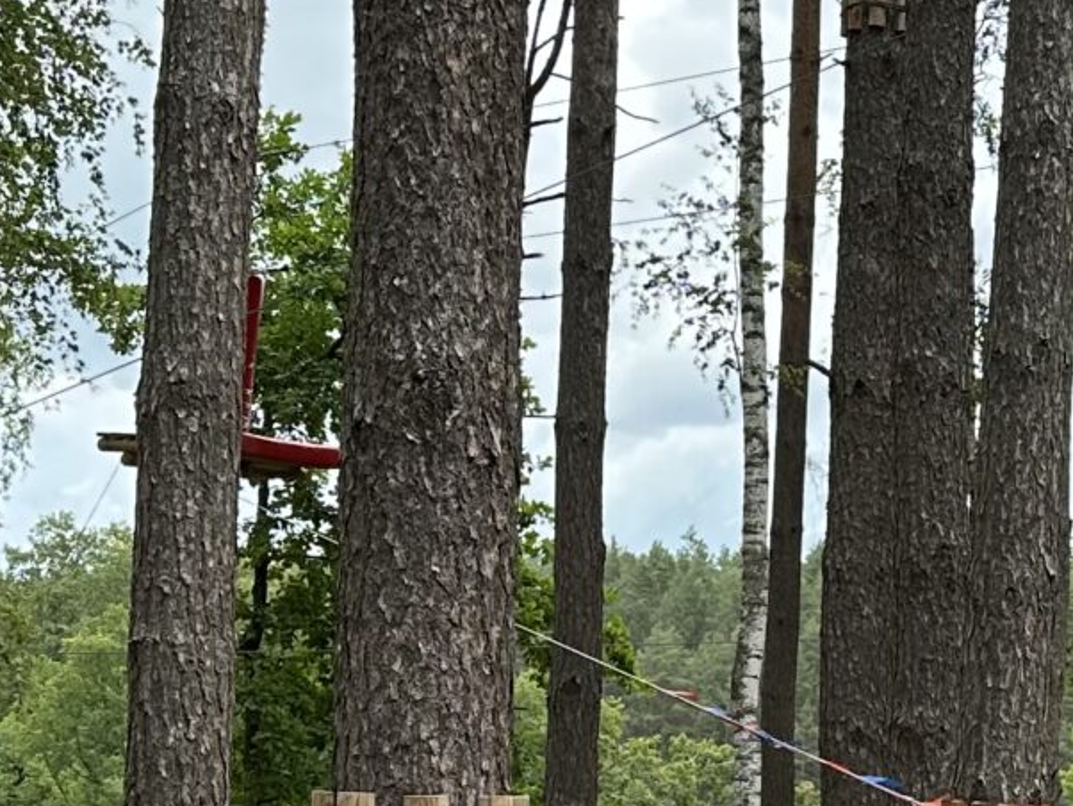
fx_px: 3163
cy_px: 815
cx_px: 1119
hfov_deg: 18.6
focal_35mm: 102
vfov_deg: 14.3
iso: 80
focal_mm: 6.86
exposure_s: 1/810
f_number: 1.78
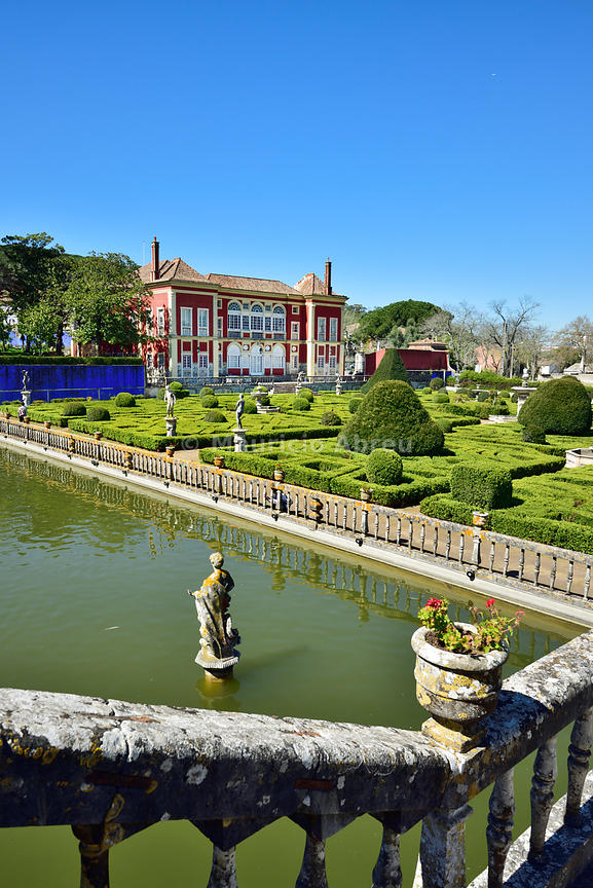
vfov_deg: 71.5
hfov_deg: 51.3
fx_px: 617
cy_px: 444
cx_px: 296
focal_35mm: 25
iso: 100
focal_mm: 25
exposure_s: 1/320
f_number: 8
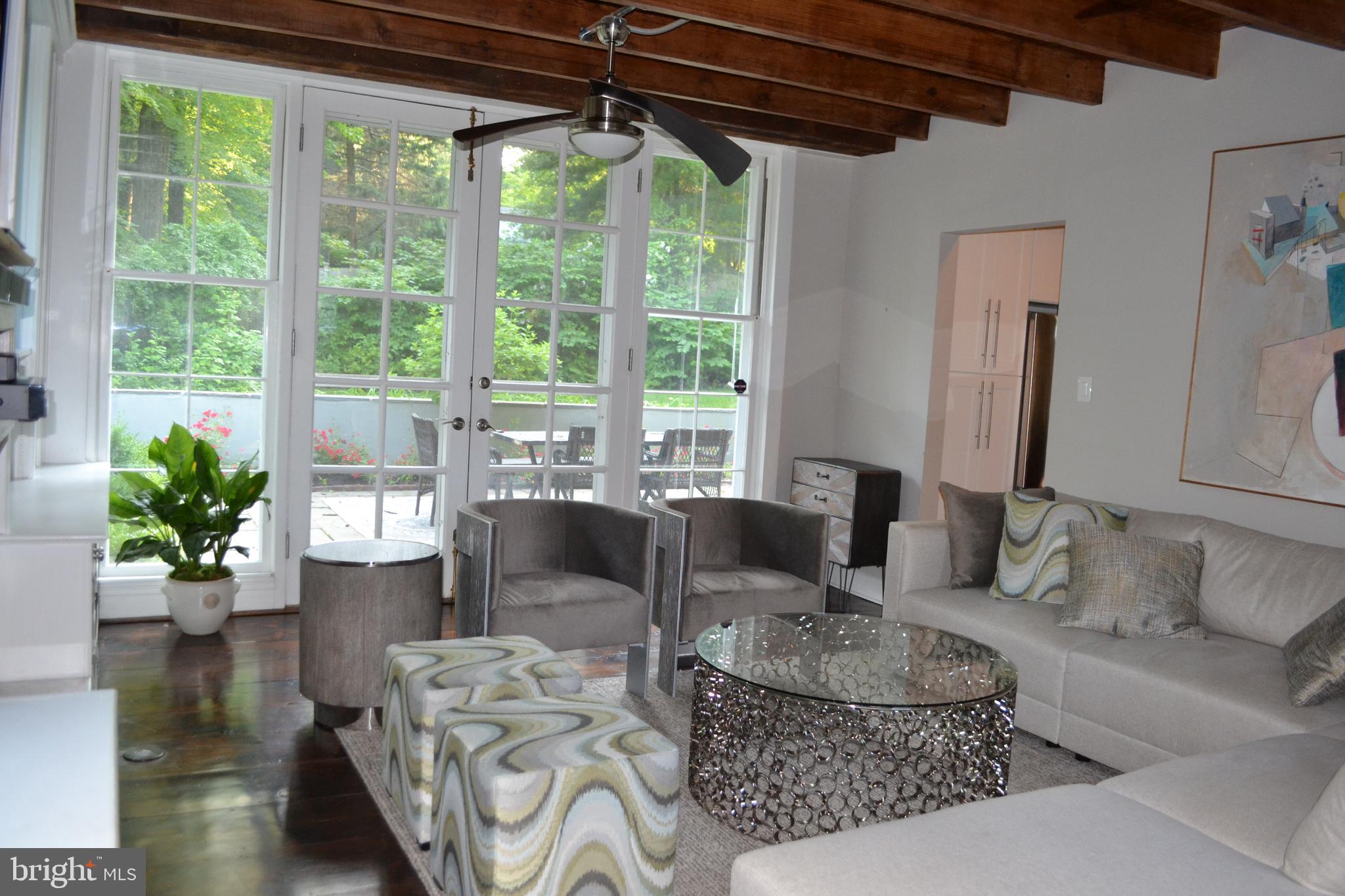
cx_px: 672
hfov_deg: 67.4
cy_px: 448
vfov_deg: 47.9
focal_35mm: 27
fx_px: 1009
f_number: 3.5
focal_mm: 18
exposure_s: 1/60
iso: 1250
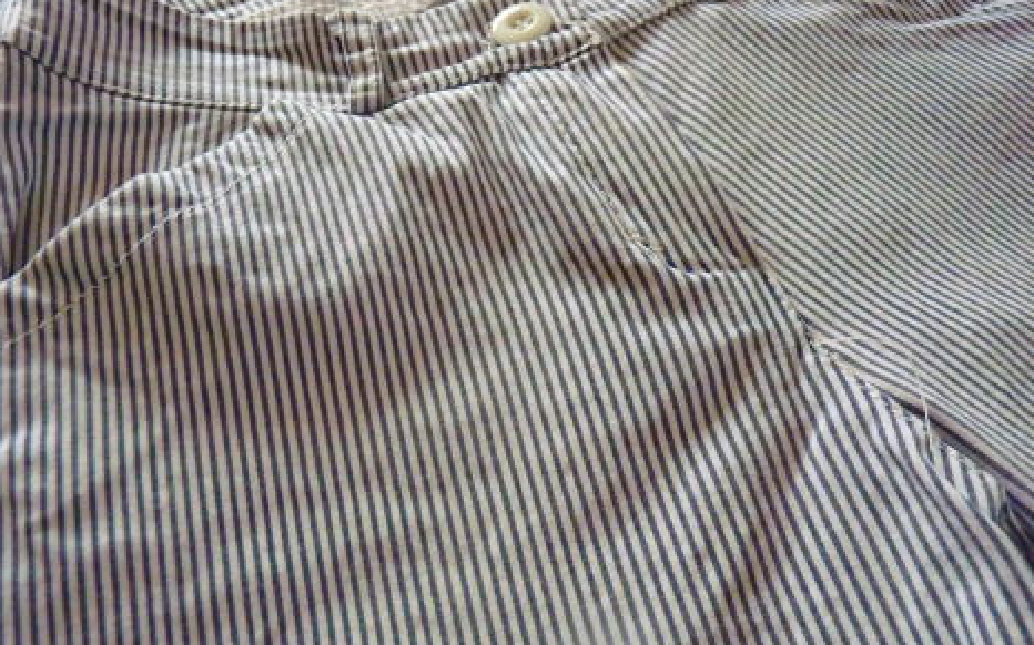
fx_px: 1014
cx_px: 530
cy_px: 341
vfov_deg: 35.3
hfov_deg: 54.0
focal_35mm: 36
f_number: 3
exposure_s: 1/25
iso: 800
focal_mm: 5.9
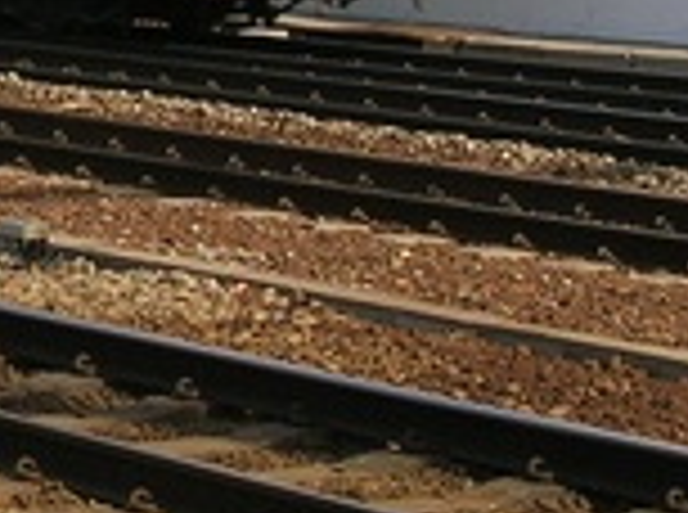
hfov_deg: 9.8
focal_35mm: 193
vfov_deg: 7.6
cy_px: -133
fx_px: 3827
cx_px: -463
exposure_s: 1/242
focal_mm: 7.7
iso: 50
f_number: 5.4
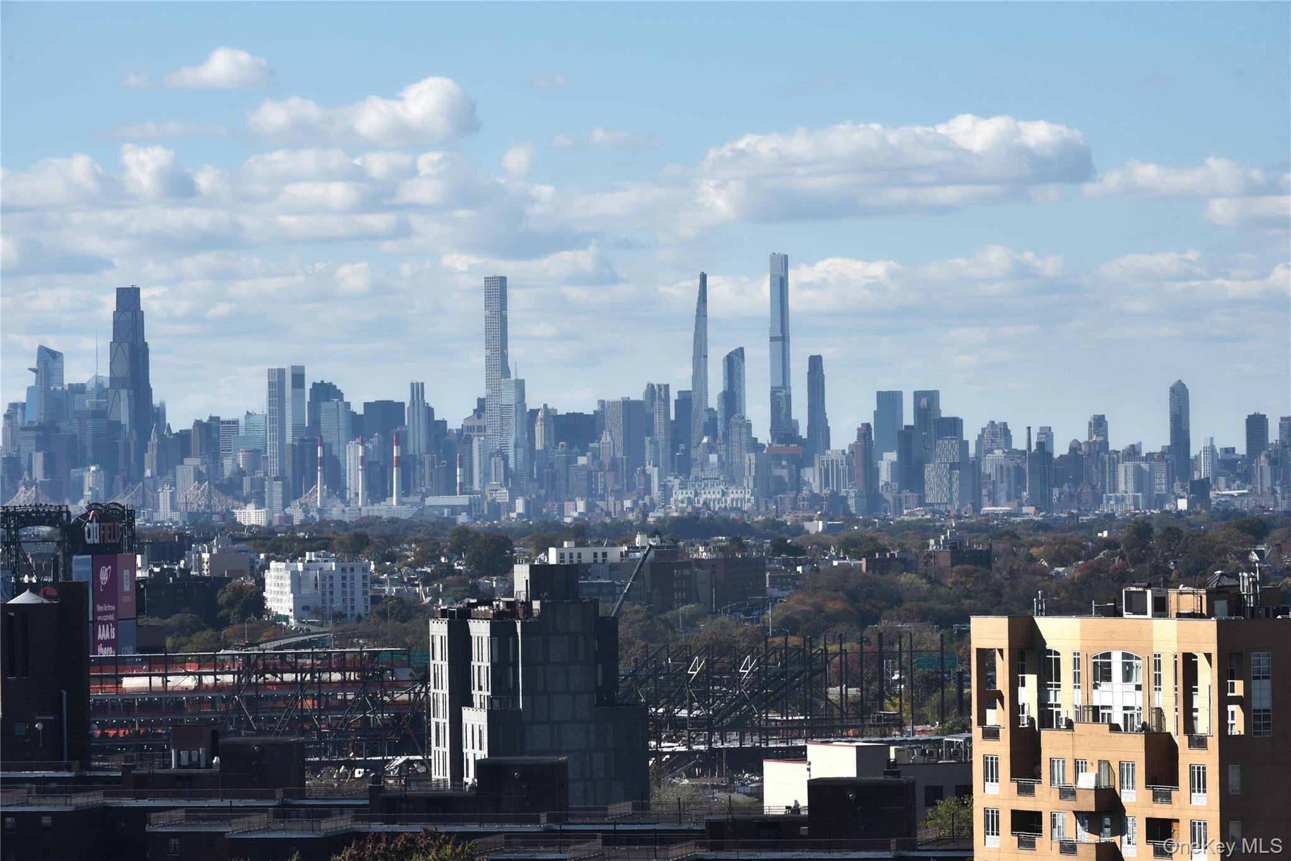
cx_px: 646
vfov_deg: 6.9
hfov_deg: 10.3
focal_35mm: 200
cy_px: 430
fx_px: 7173
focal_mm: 200
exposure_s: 1/200
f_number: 13
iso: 160
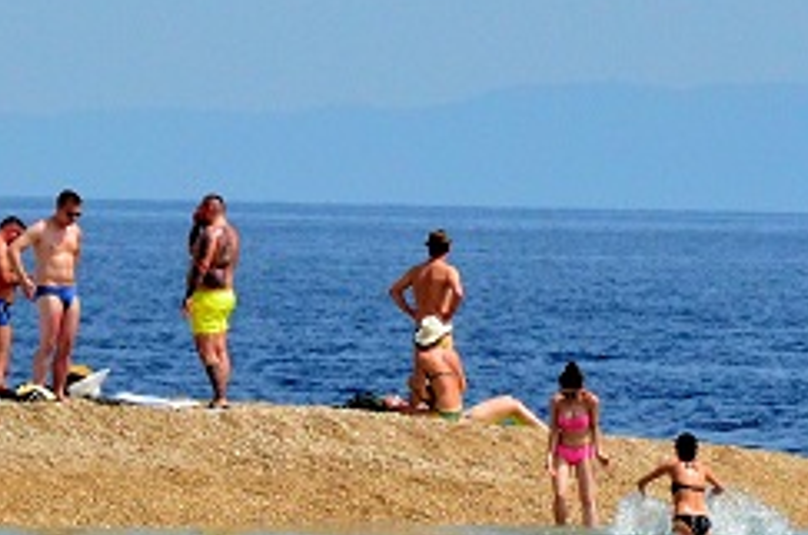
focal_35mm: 1139
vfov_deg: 1.2
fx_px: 25515
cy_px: 261
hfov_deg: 1.8
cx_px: 989
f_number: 6.3
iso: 1600
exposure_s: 1/8000
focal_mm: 185
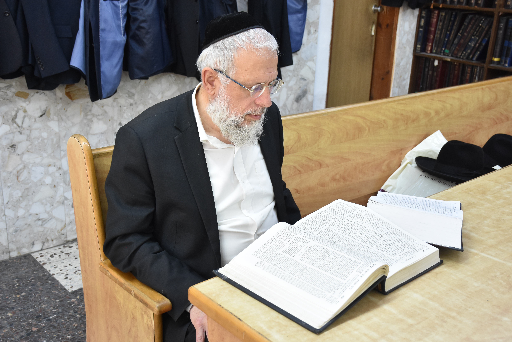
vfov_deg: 31.5
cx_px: 261
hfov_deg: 45.9
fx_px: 605
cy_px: 173
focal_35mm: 43
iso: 1250
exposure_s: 1/125
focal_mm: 27
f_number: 5.6
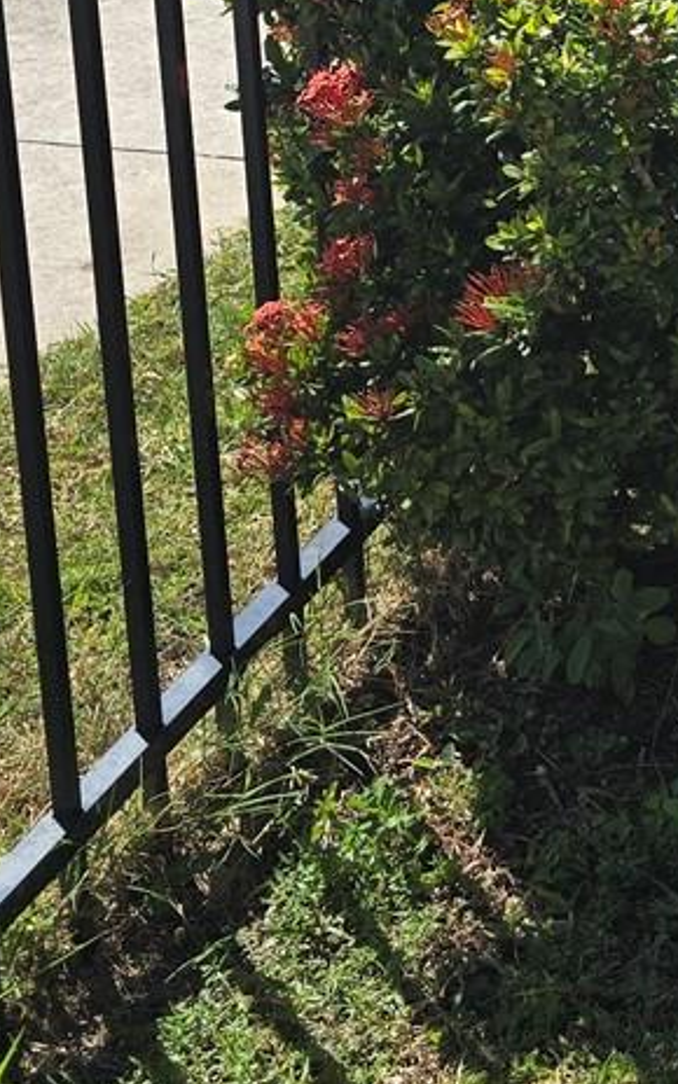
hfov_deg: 13.7
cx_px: 1272
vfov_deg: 22.7
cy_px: -201
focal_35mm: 84
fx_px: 2483
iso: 12
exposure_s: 1/622
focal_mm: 6.3
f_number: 1.7
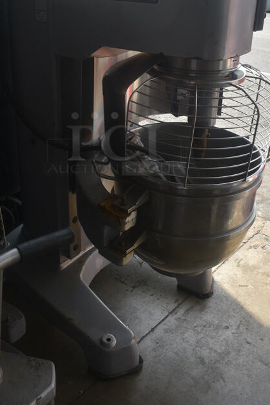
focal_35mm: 39
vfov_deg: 48.9
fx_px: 438
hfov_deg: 34.2
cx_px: 115
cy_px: 142
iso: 200
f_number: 7.1
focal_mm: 18
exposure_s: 1/320
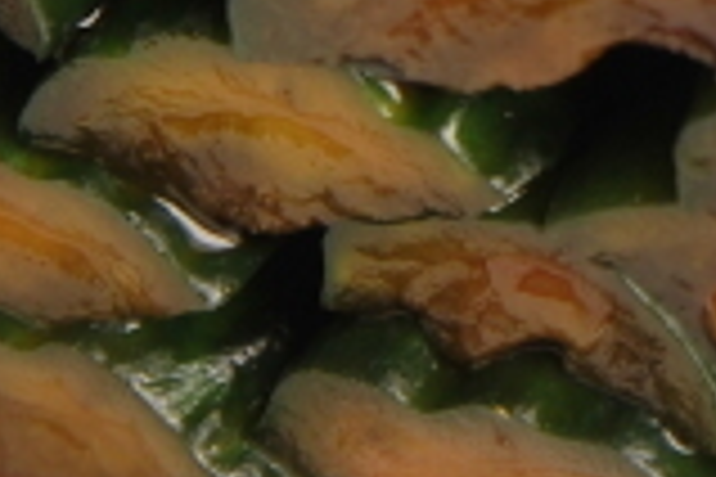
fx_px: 9625
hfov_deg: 4.2
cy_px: -448
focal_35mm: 484
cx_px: 1225
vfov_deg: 2.8
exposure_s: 1/50
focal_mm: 50
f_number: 5.6
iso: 100
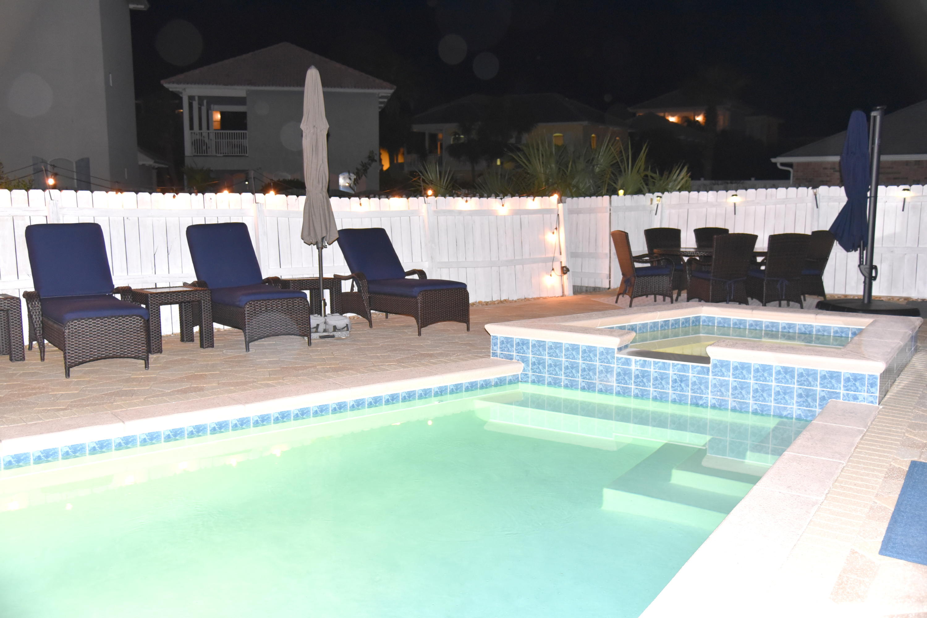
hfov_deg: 54.4
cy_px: 309
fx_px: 901
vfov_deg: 37.9
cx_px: 464
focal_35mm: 35
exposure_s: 1/60
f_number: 4
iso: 3200
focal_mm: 35
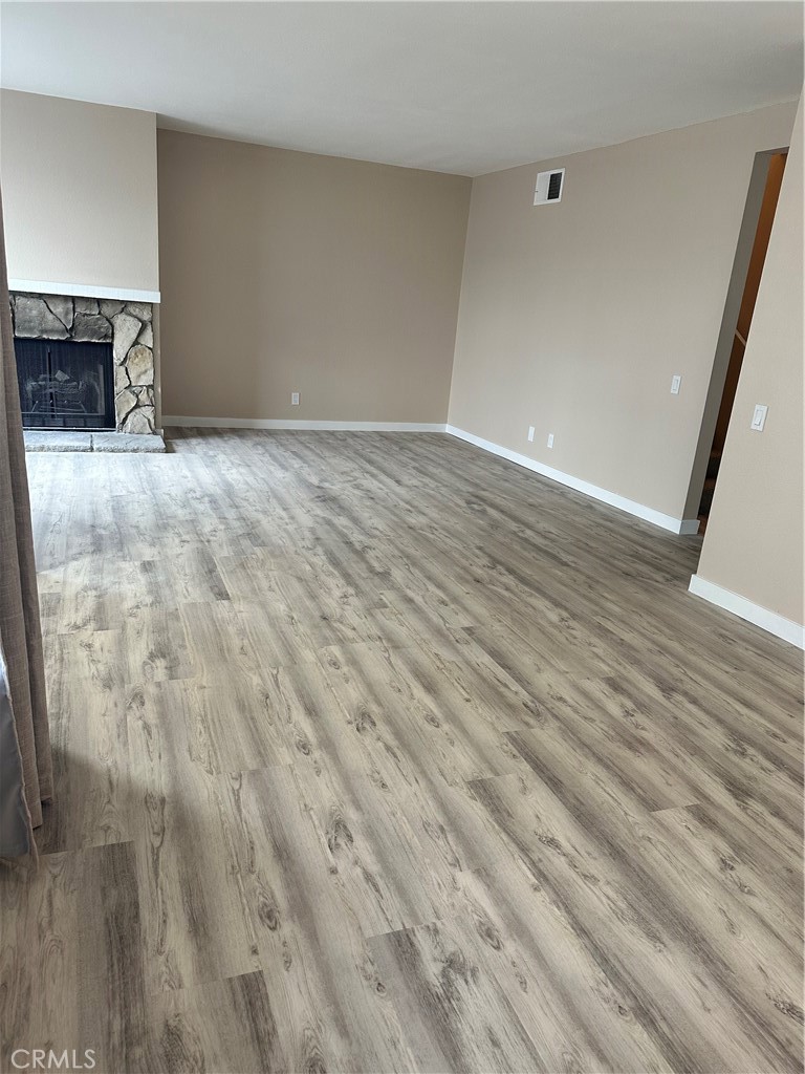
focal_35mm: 24
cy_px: 537
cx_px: 402
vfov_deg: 71.6
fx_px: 744
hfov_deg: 56.8
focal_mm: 6.86
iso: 160
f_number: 1.78
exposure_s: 1/60
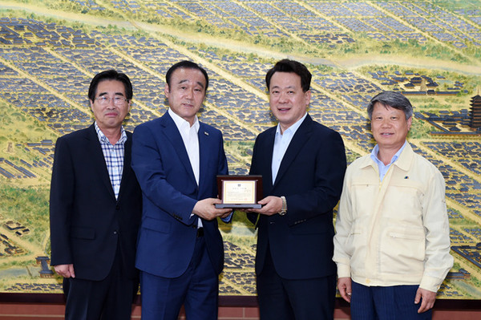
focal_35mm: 52
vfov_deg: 25.9
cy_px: 160
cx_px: 240
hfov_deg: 38.2
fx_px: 694
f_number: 5.6
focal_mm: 52
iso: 1600
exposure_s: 1/160
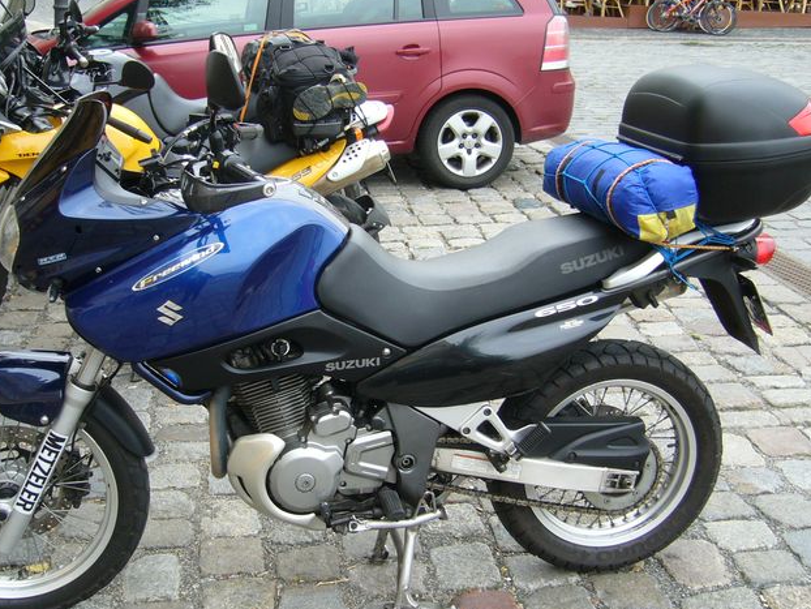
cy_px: 290
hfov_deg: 42.0
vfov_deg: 32.2
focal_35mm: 45
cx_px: 356
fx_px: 1055
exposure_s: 1/200
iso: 80
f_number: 2.8
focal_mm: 5.8
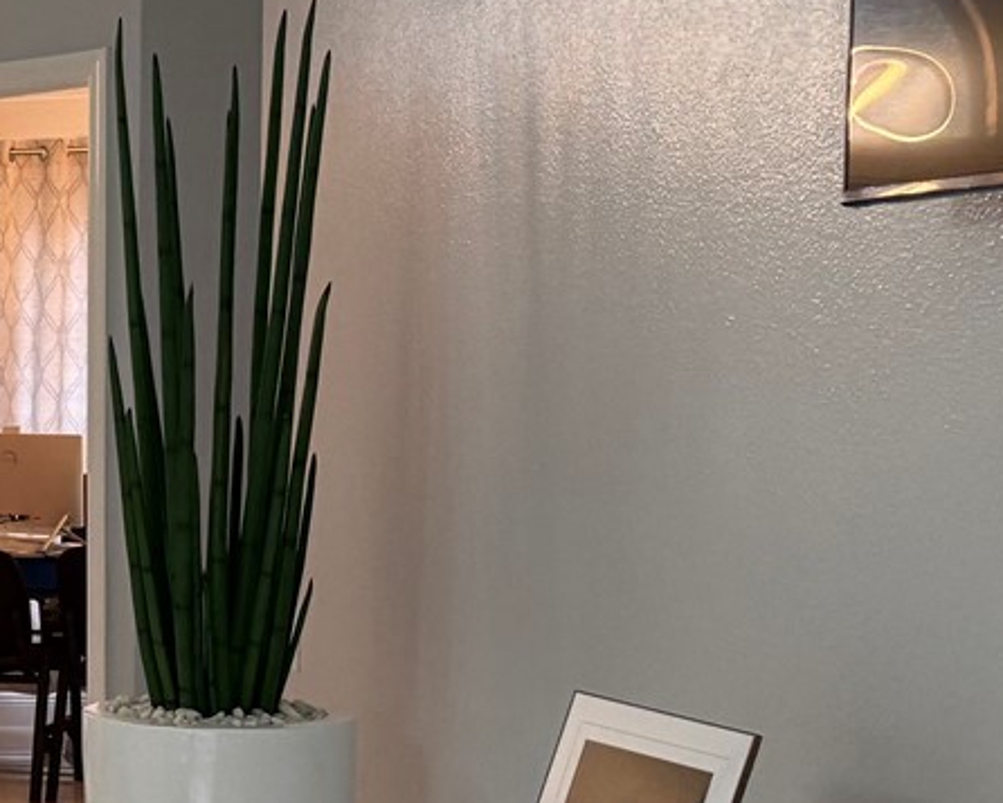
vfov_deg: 18.3
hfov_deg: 19.5
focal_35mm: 84
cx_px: -549
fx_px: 2494
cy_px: 493
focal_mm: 6.76
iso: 160
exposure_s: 1/120
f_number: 1.78
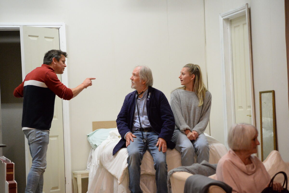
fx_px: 931
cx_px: 144
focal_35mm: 116
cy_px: 96
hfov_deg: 17.6
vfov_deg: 11.8
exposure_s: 1/500
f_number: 5.6
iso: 12800
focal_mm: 116
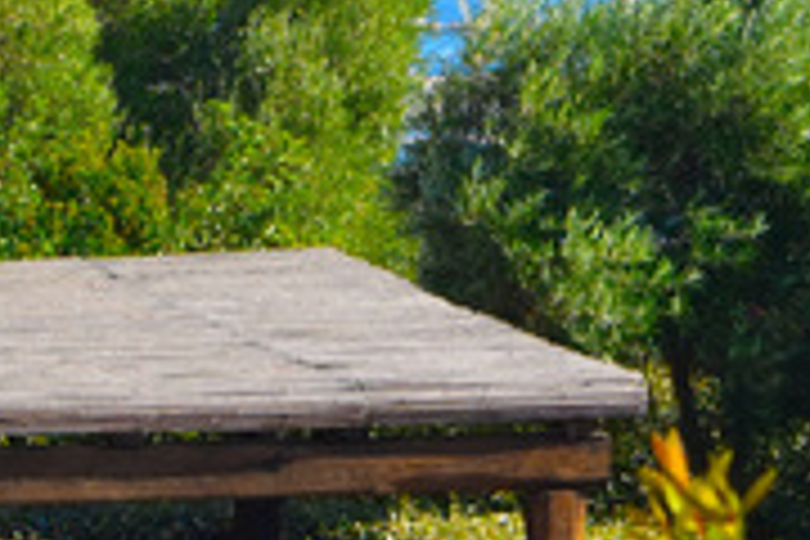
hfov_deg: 4.7
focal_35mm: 438
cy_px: -518
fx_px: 9854
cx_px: 472
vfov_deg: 3.1
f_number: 11
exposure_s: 1/400
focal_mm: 70
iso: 400
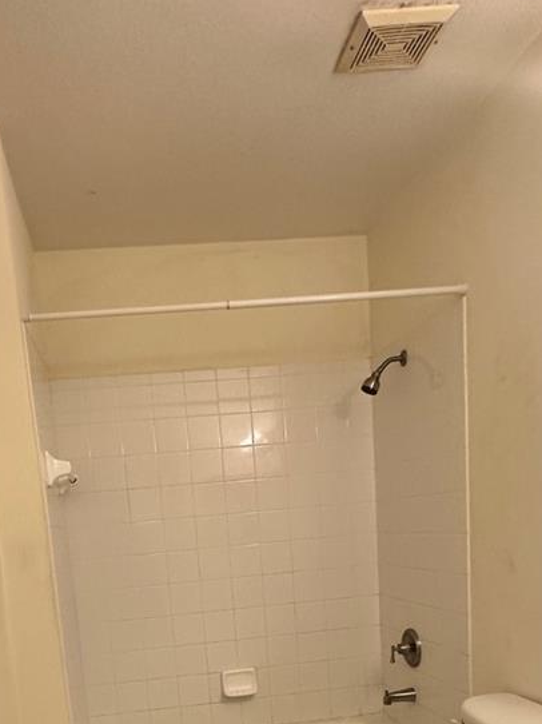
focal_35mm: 31
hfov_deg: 44.7
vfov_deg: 52.4
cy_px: 630
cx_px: 179
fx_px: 648
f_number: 2.2
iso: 160
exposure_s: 1/60
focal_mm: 2.22
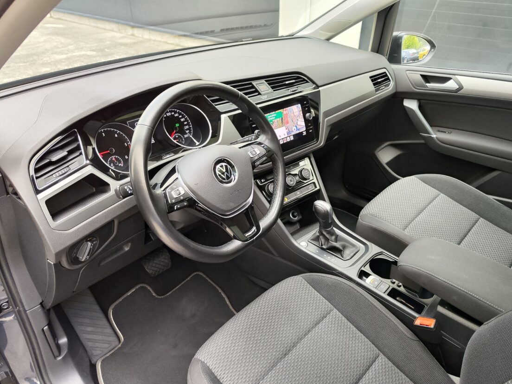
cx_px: 263
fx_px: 370
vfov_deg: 54.8
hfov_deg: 69.4
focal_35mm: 25
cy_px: 205
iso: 256
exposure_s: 1/100
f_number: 1.69
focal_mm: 7.01
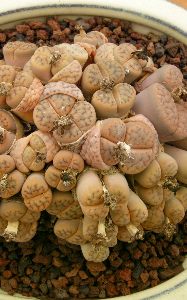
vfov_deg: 40.3
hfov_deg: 25.8
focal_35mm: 50
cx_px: 76
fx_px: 408
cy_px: 151
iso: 200
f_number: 5.4
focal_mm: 7.5
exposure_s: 1/50.2
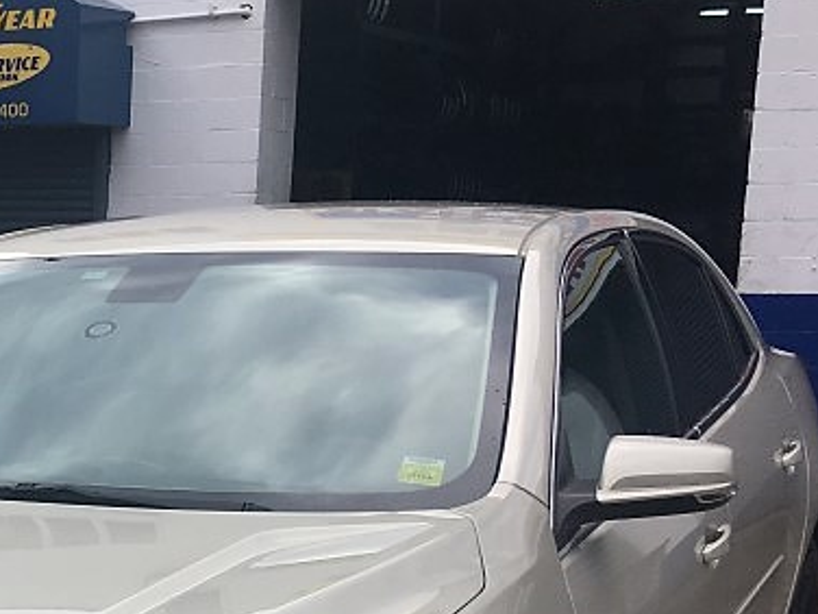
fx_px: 1867
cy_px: 725
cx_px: -72
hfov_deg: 23.3
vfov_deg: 17.8
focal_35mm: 79
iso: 25
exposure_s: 1/541
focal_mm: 4.15
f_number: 2.2
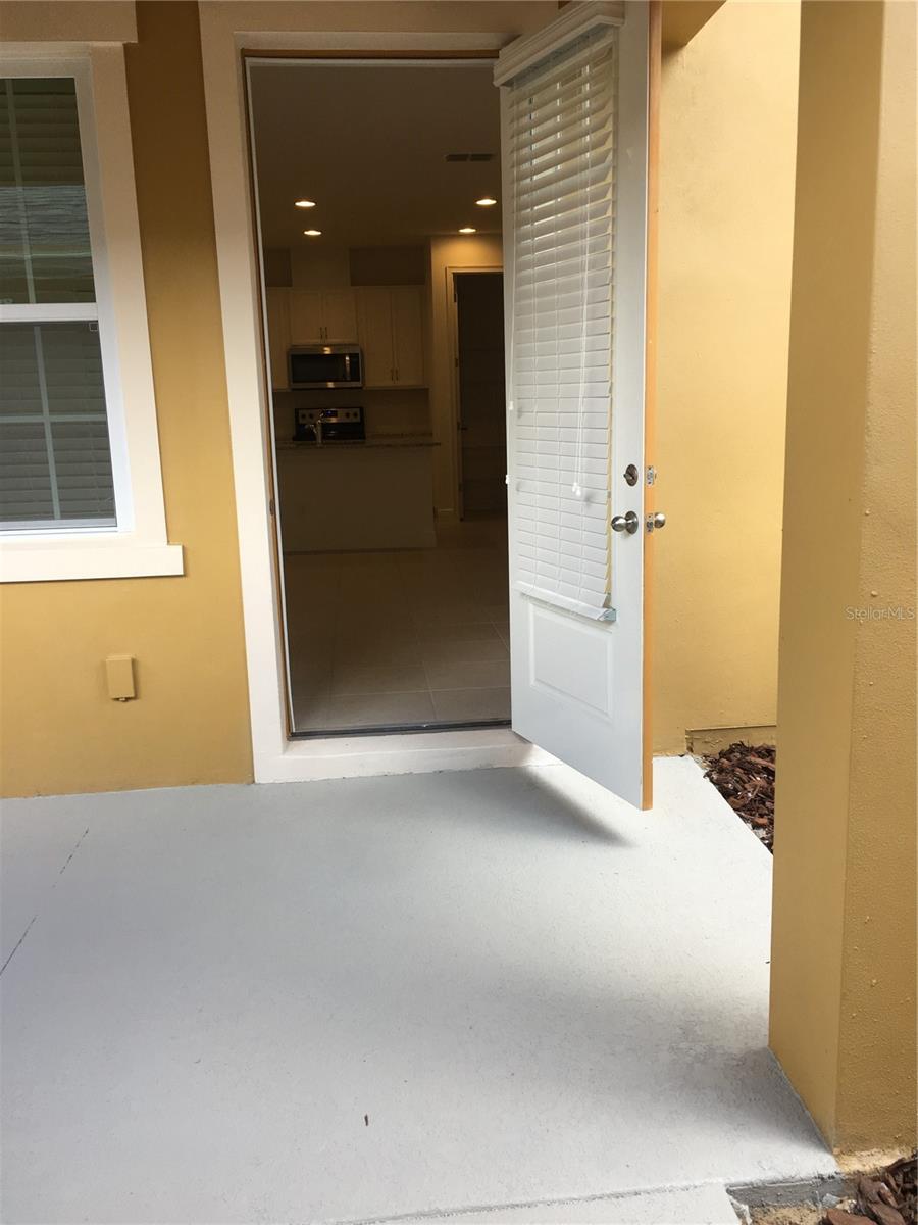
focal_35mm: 29
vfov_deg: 61.7
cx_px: 459
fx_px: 1025
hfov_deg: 48.2
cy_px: 612
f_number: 2.2
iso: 32
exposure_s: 1/120
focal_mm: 4.15
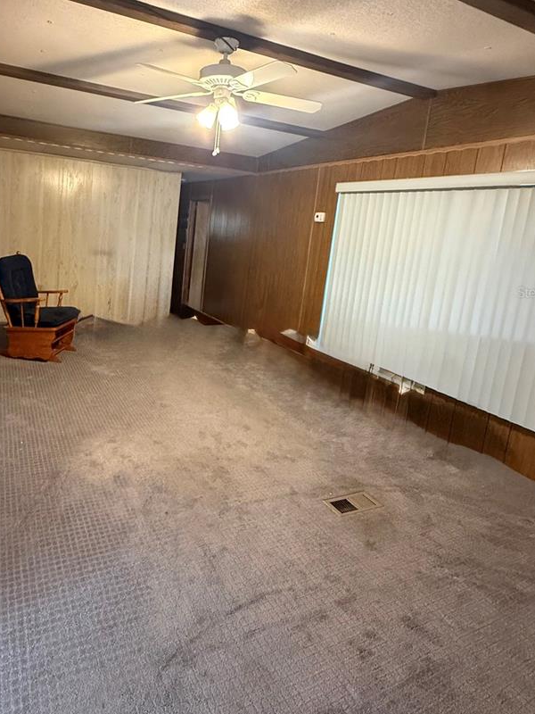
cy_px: 292
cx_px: 179
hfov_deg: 61.9
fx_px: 433
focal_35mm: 21
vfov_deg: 78.2
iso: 800
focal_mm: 2.22
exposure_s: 1/60
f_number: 2.2
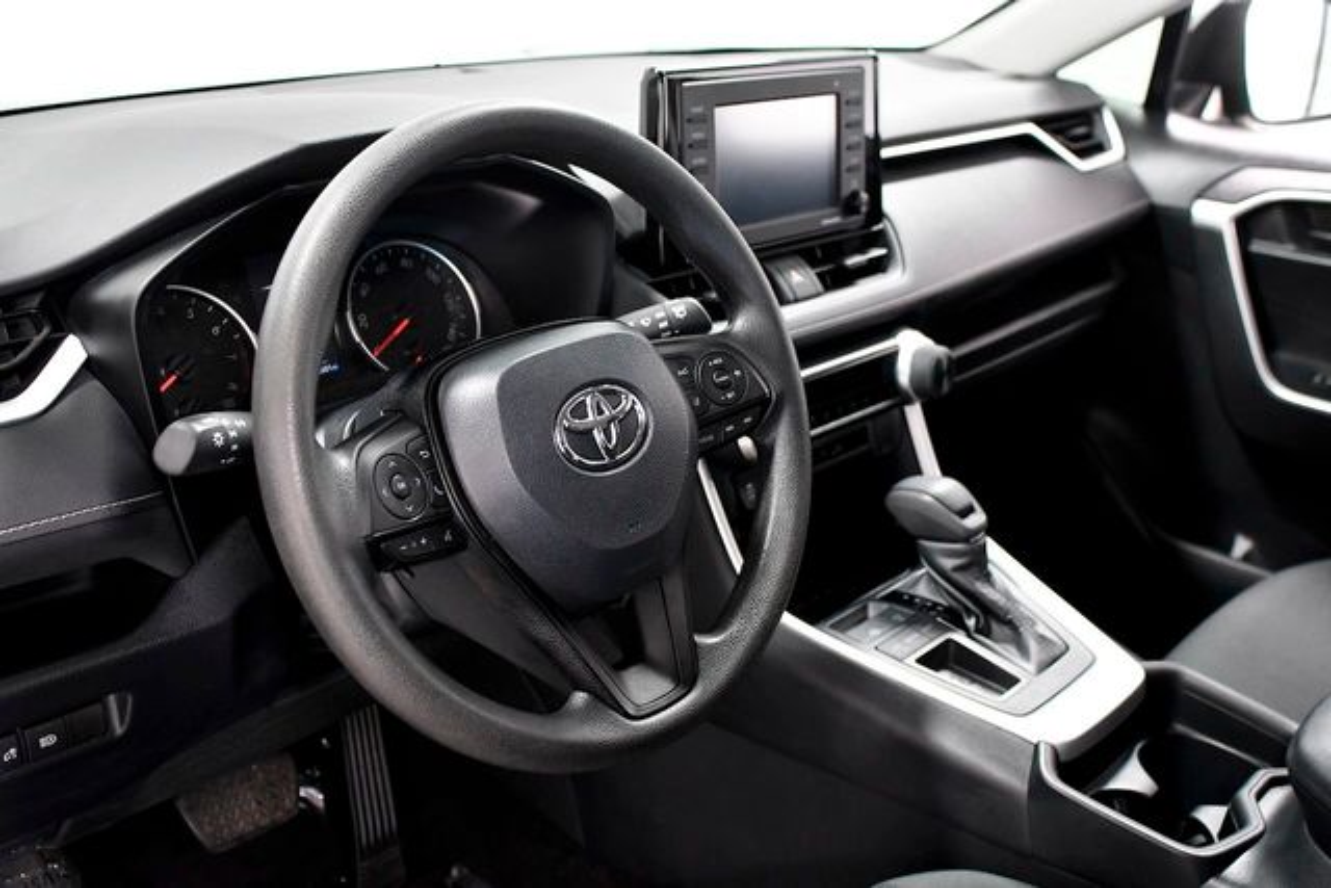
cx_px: 666
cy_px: 444
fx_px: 1331
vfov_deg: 36.9
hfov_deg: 53.1
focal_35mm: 36
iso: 2500
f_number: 3.5
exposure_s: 1/160
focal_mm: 24
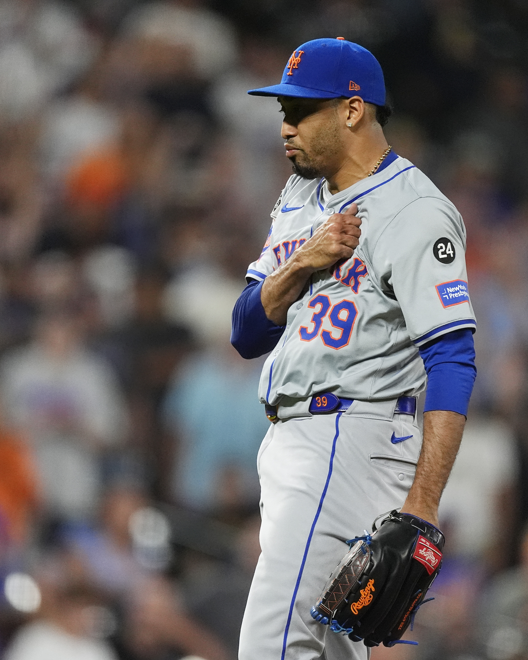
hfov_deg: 1.8
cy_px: 330
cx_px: 302
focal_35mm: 846
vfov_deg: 2.3
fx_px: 16526
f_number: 4
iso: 5000
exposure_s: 1/2000
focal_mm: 600
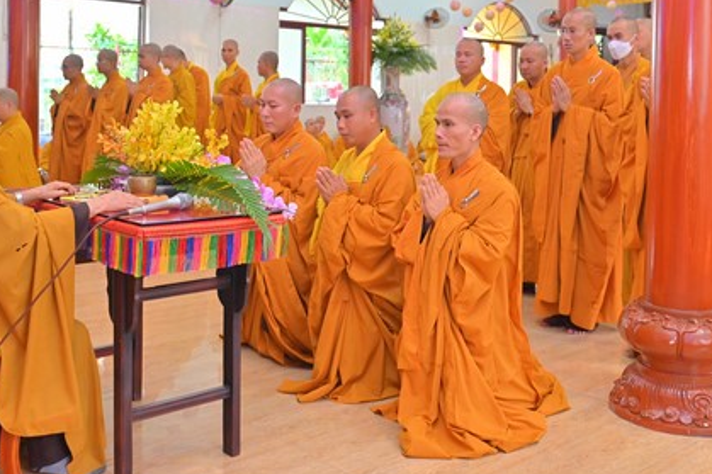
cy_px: 130
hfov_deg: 43.6
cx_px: 379
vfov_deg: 29.5
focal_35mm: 45
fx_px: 890
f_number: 3.5
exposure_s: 1/100
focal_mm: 29
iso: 1000
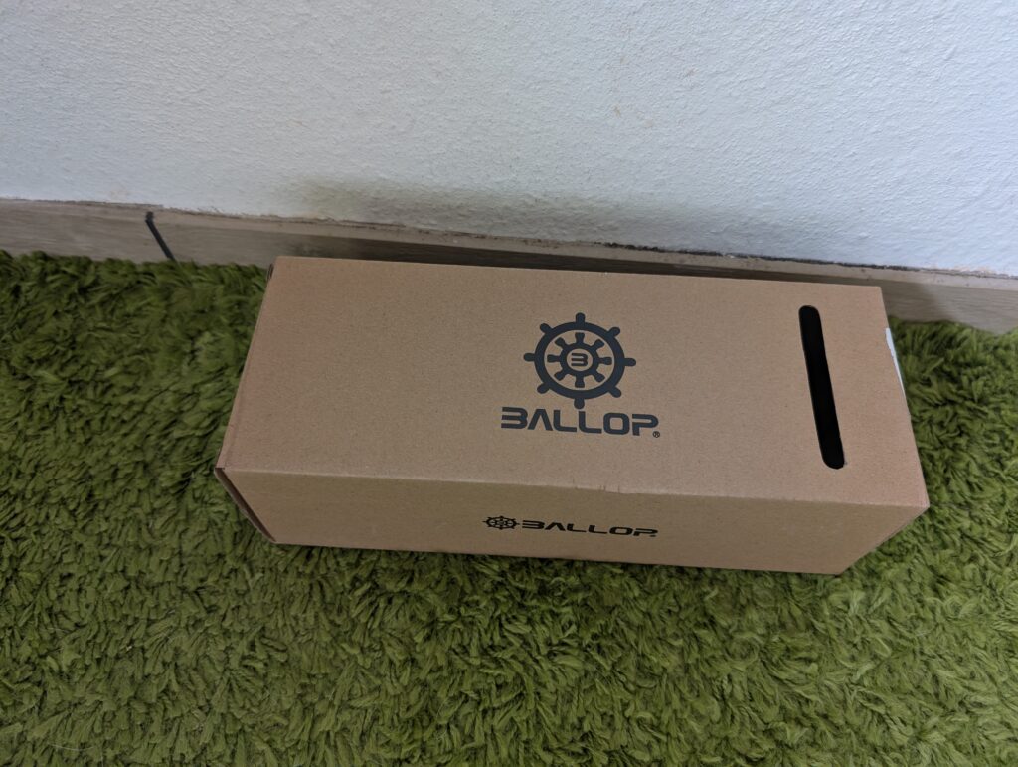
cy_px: 384
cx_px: 509
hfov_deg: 71.5
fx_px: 707
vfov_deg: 56.9
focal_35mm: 24
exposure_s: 1/96
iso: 705
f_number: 1.68
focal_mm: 6.9
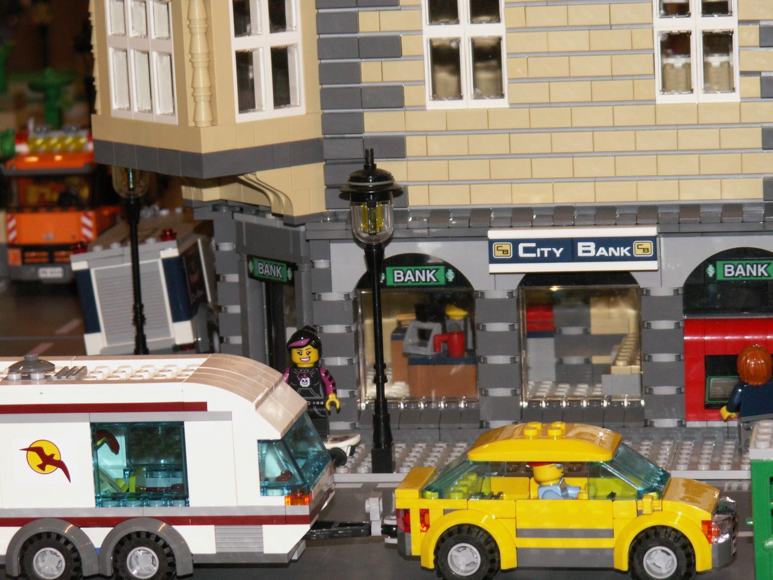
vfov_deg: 10.7
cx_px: 386
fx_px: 3104
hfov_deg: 14.2
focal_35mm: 139
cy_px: 290
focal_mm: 22.68
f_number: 4
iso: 160
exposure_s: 1/50
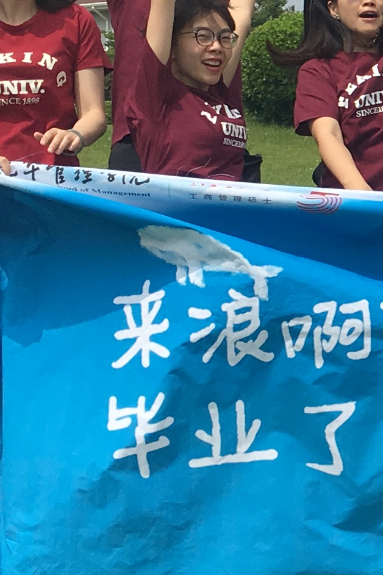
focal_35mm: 129
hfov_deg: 9.8
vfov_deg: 15.8
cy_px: 167
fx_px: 2060
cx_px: 809
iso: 25
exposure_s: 1/2331
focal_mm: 4.15
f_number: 2.2
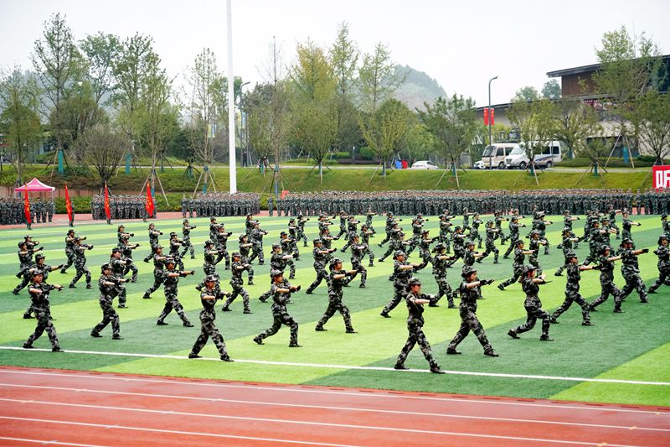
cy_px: 224
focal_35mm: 72
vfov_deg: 18.9
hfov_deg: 28.1
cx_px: 335
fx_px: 1340
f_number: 4
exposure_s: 1/8000
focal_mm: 72
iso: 5000
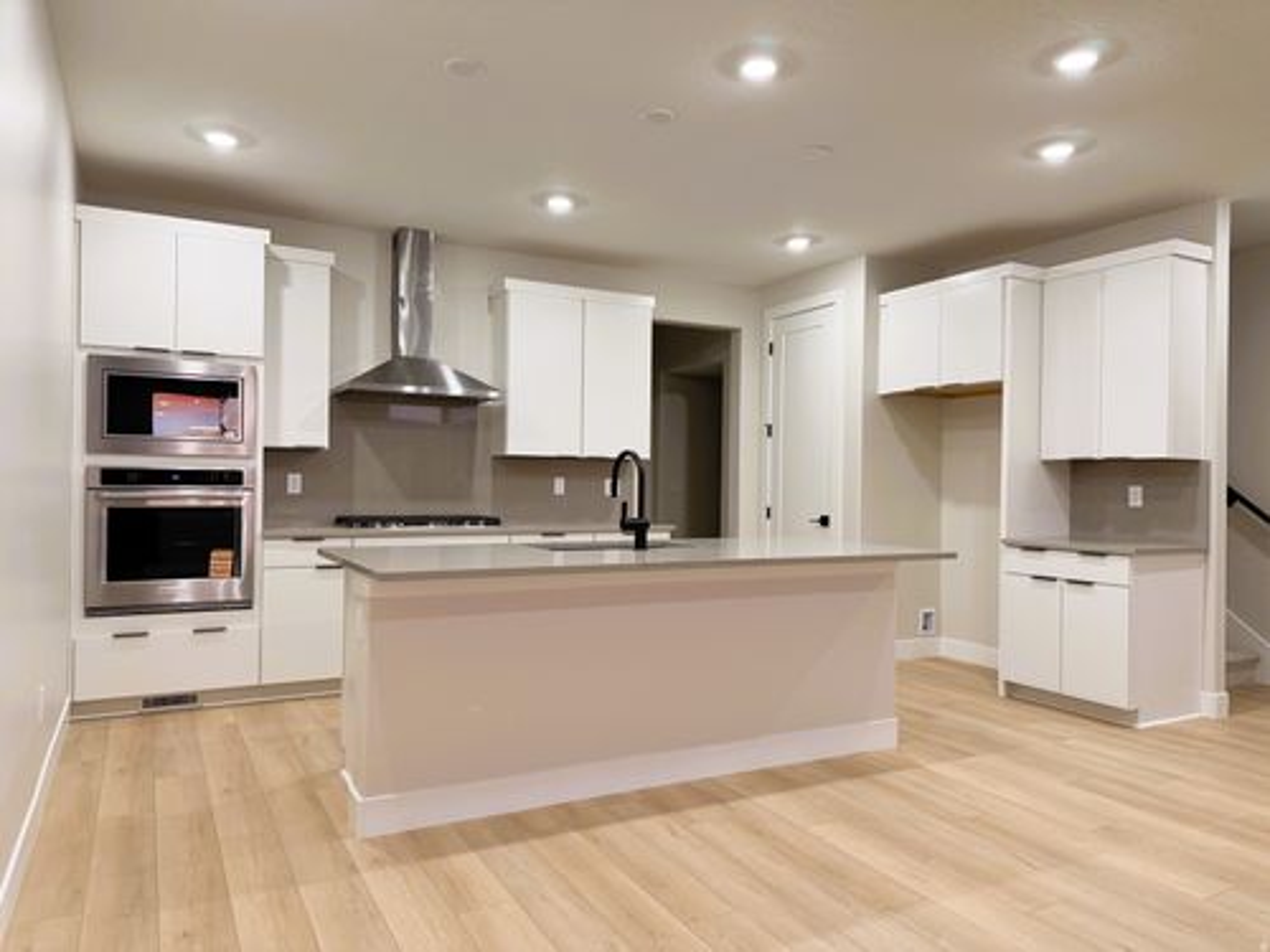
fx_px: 881
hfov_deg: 71.6
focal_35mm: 24
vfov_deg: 56.8
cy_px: 476
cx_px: 635
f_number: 1.78
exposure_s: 1/120
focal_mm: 6.76
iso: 200
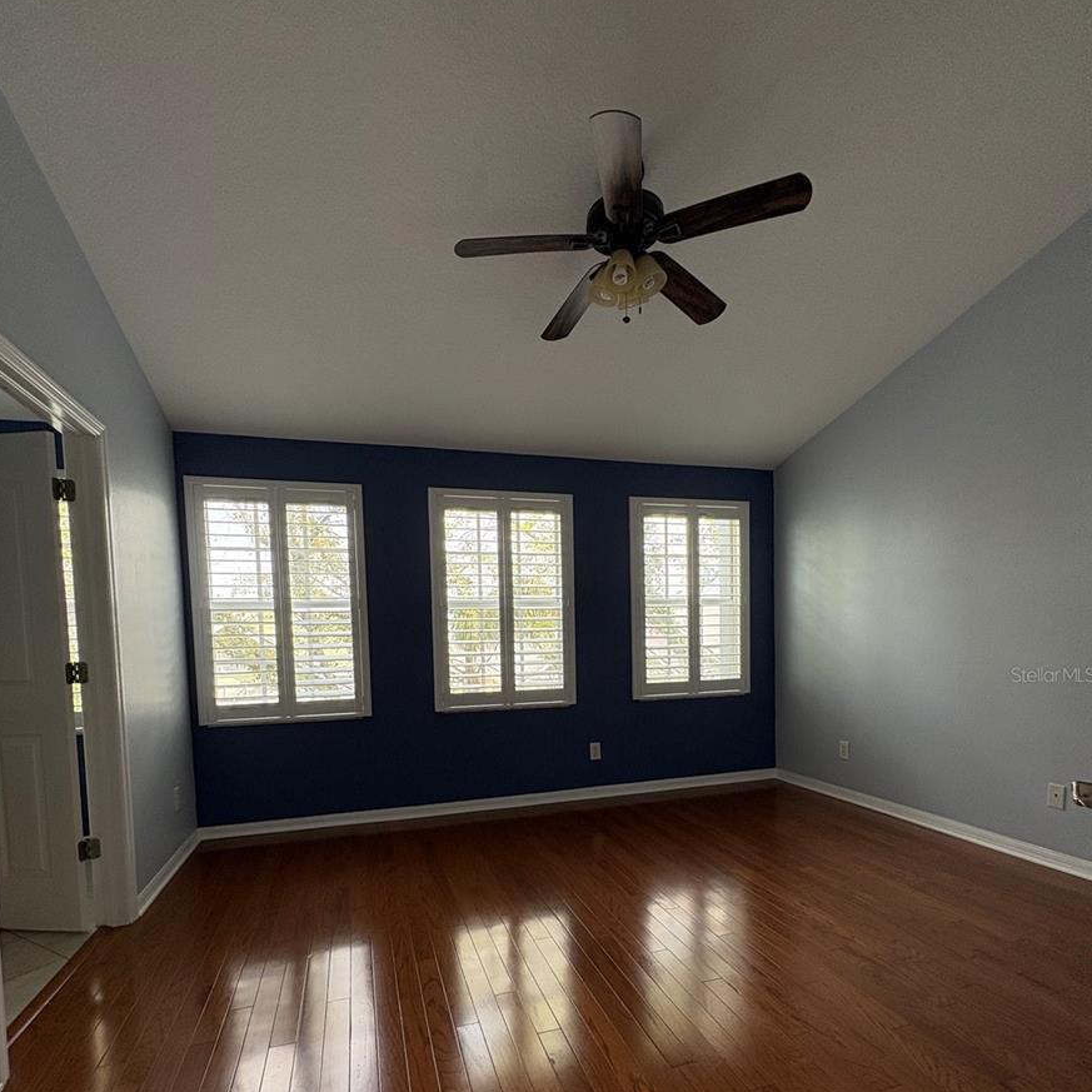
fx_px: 607
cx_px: 537
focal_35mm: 17
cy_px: 674
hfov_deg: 84.0
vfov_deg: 82.6
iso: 125
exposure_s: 1/105
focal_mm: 2.22
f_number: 2.2
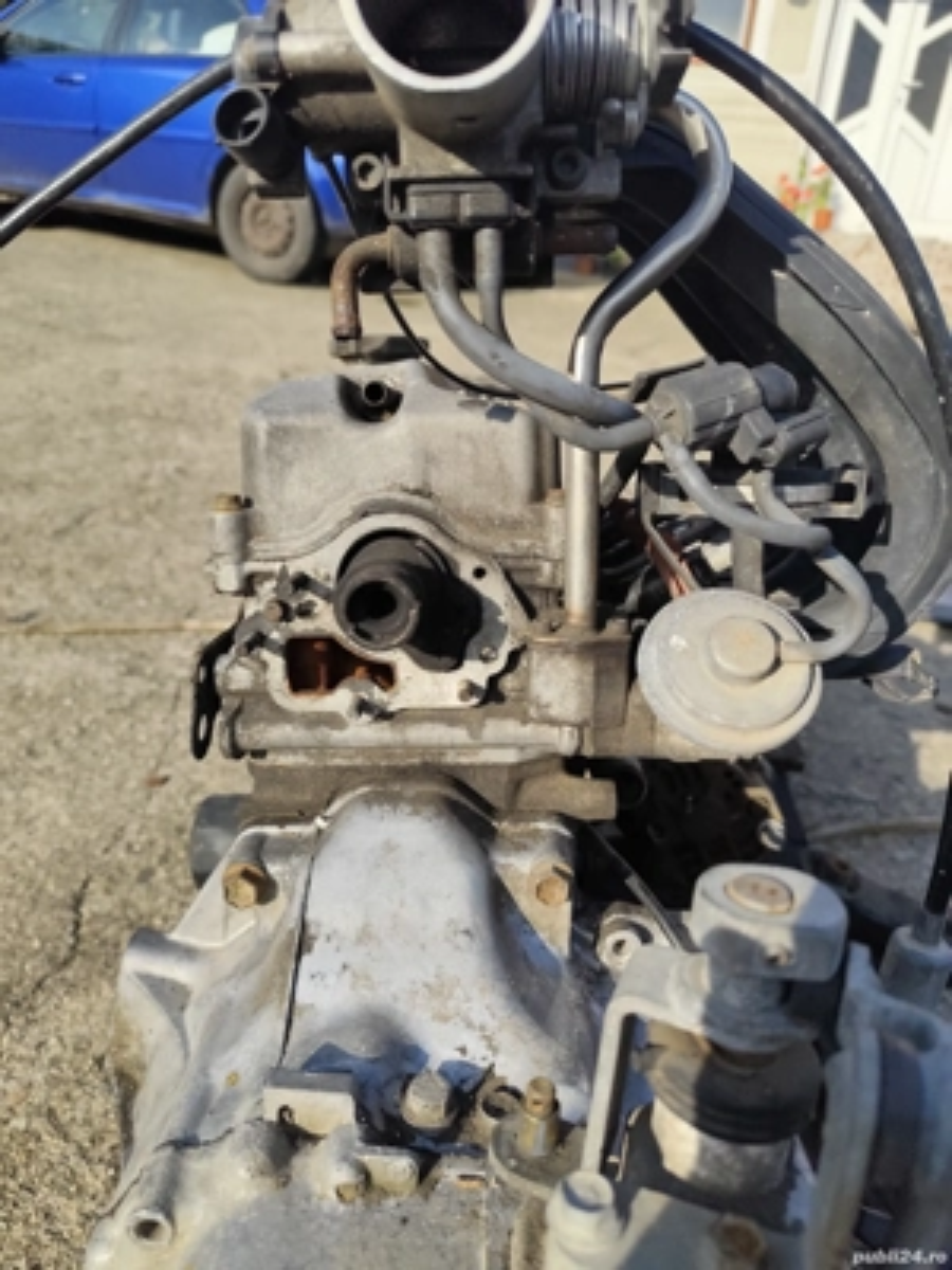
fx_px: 843
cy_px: 635
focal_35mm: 23
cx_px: 476
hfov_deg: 58.9
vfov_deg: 73.9
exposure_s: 1/1073
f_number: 1.65
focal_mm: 6.19
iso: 50
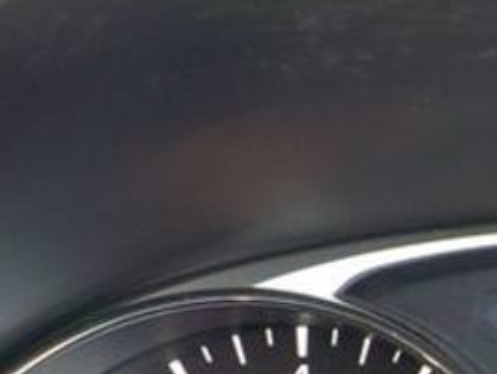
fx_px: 1380
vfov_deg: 14.6
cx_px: 747
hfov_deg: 18.2
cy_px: 511
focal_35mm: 96
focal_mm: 4.1
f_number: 3.3
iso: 200
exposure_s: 1/30
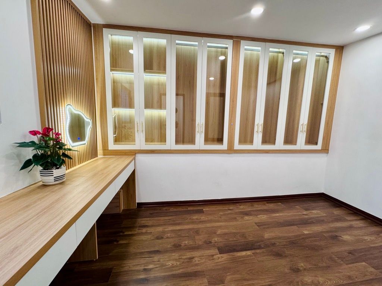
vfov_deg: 85.7
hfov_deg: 102.1
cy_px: 143
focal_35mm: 14
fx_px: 154
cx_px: 191
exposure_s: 1/100
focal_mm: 2.22
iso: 250
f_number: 2.2
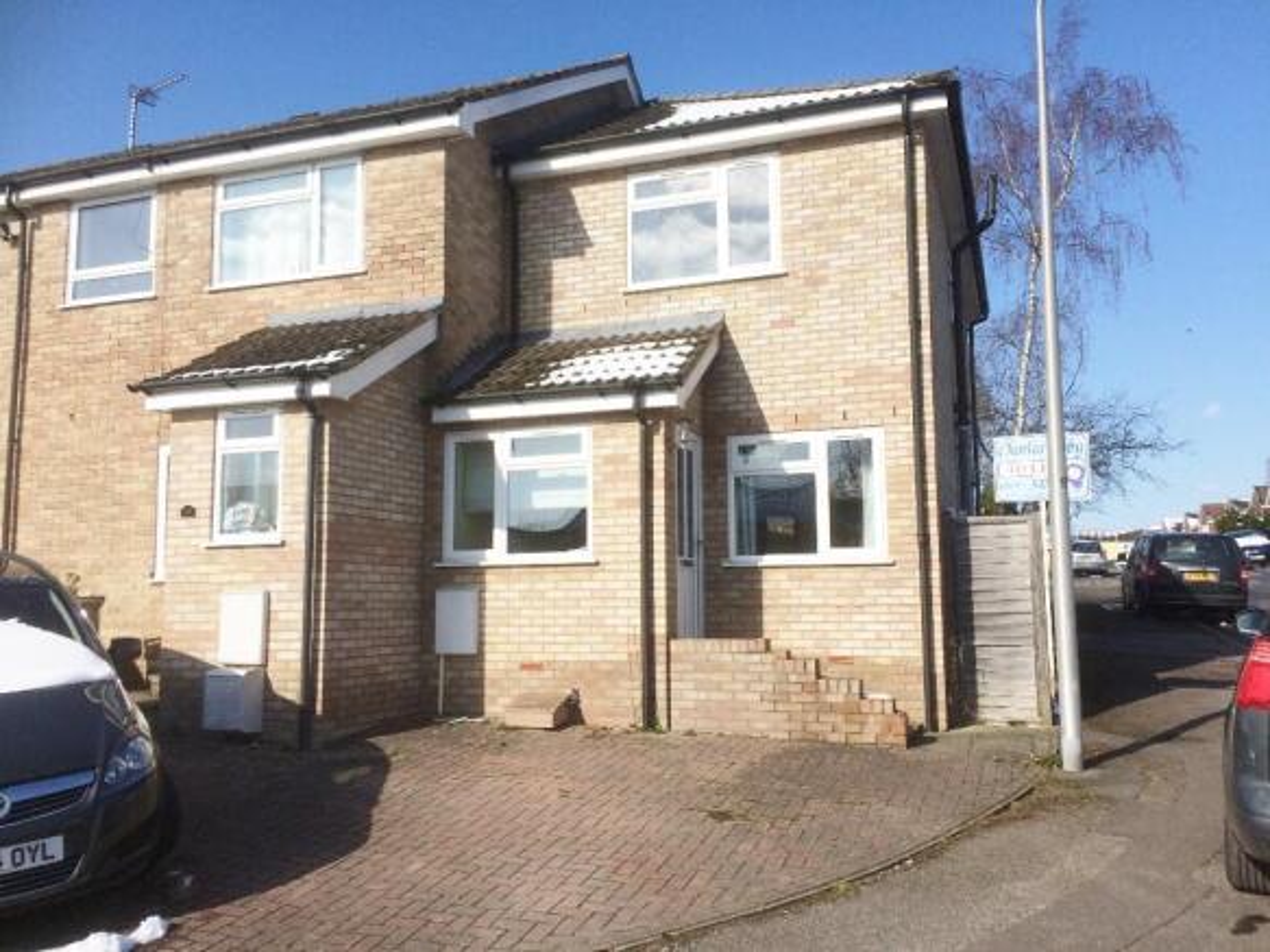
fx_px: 1064
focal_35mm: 29
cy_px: 476
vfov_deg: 48.2
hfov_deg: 61.7
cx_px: 635
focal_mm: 4.15
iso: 32
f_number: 2.2
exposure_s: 1/3425
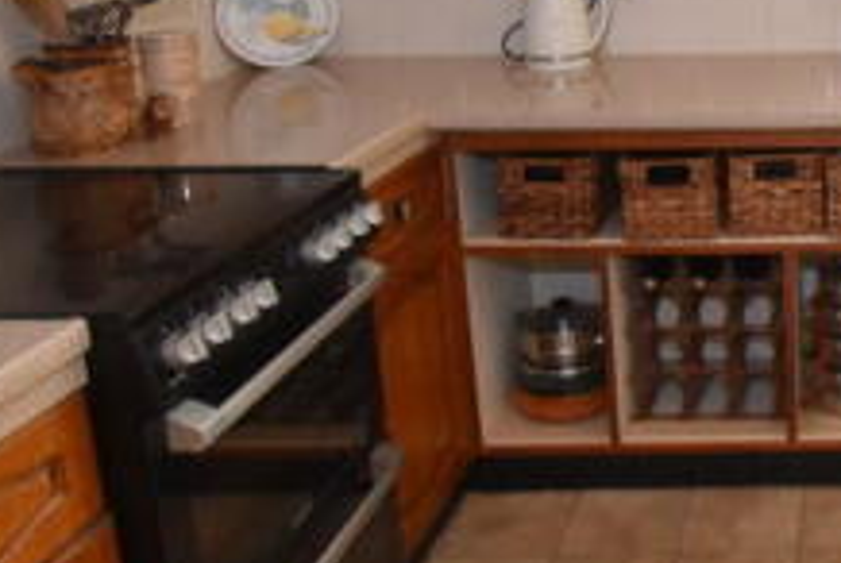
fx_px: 1053
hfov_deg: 36.7
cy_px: 106
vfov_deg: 29.2
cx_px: 928
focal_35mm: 45
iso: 800
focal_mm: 10
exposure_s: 1/80
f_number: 4.5
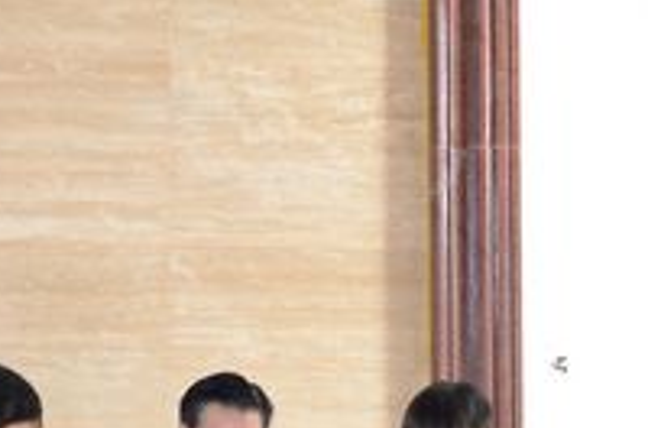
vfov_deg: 11.6
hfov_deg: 18.1
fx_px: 2019
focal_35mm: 112
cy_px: 637
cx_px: 143
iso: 800
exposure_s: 1/60
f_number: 5
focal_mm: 25
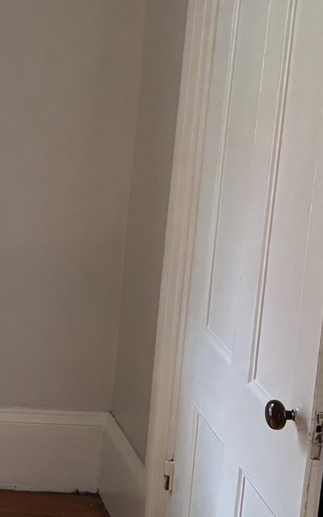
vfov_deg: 24.2
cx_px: -388
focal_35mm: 85
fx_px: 1197
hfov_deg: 12.7
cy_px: 174
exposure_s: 1/60
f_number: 1.6
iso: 160
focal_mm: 5.96
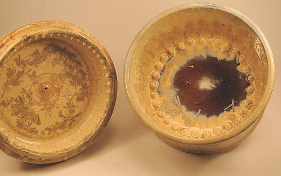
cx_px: 131
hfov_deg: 35.3
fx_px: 441
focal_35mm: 58
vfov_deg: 22.5
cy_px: 80
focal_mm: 35
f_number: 8
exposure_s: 1/320
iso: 100
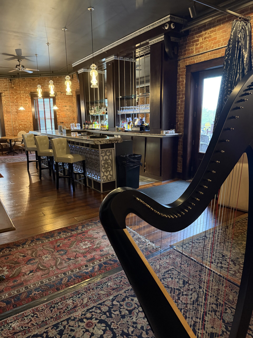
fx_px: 234
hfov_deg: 56.8
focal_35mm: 24
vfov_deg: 71.6
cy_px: 169
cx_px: 126
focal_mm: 6.76
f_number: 1.78
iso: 800
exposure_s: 1/30
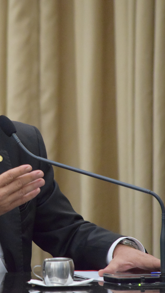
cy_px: 146
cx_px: -9
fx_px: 4036
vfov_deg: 4.2
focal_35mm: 519
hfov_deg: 2.3
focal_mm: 220
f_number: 5.3
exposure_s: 1/100
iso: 6400
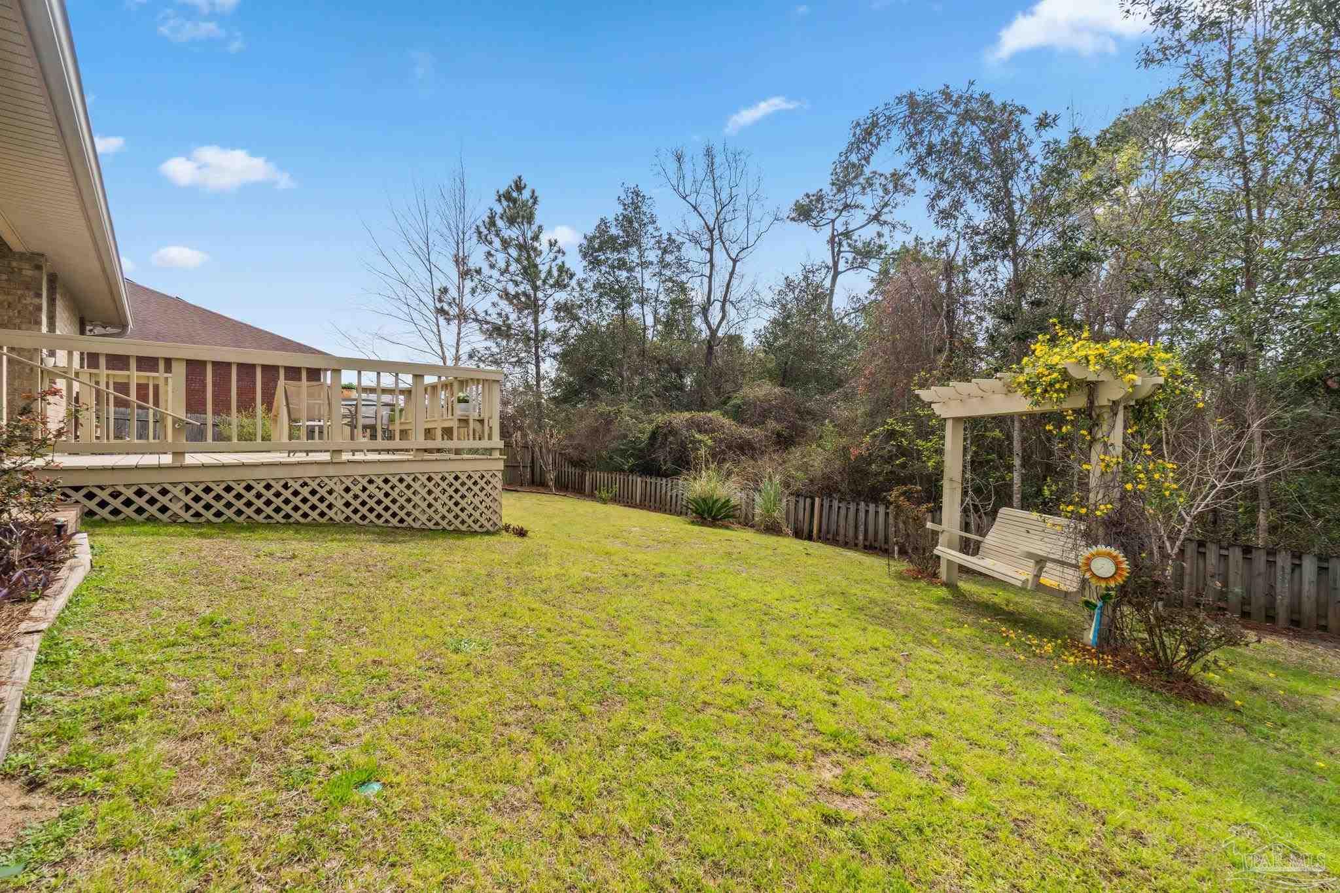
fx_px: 558
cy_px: 446
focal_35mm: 15
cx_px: 670
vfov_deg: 77.3
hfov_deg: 100.4
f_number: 9.5
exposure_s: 1/60
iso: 100
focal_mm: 10
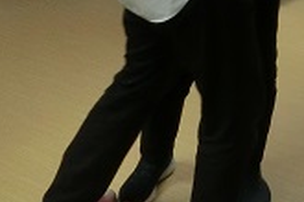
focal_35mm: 91
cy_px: -134
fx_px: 768
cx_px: 472
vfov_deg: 13.8
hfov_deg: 19.2
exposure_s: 1/60
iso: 400
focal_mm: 4.5
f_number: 3.5
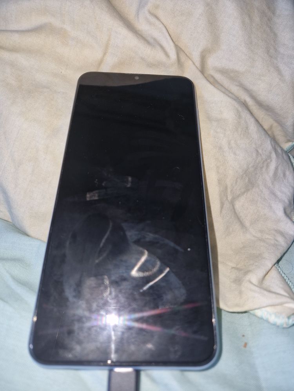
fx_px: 260
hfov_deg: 58.9
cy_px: 196
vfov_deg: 73.9
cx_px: 147
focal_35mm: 23
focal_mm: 5.4
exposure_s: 1/43
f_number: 1.8
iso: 188
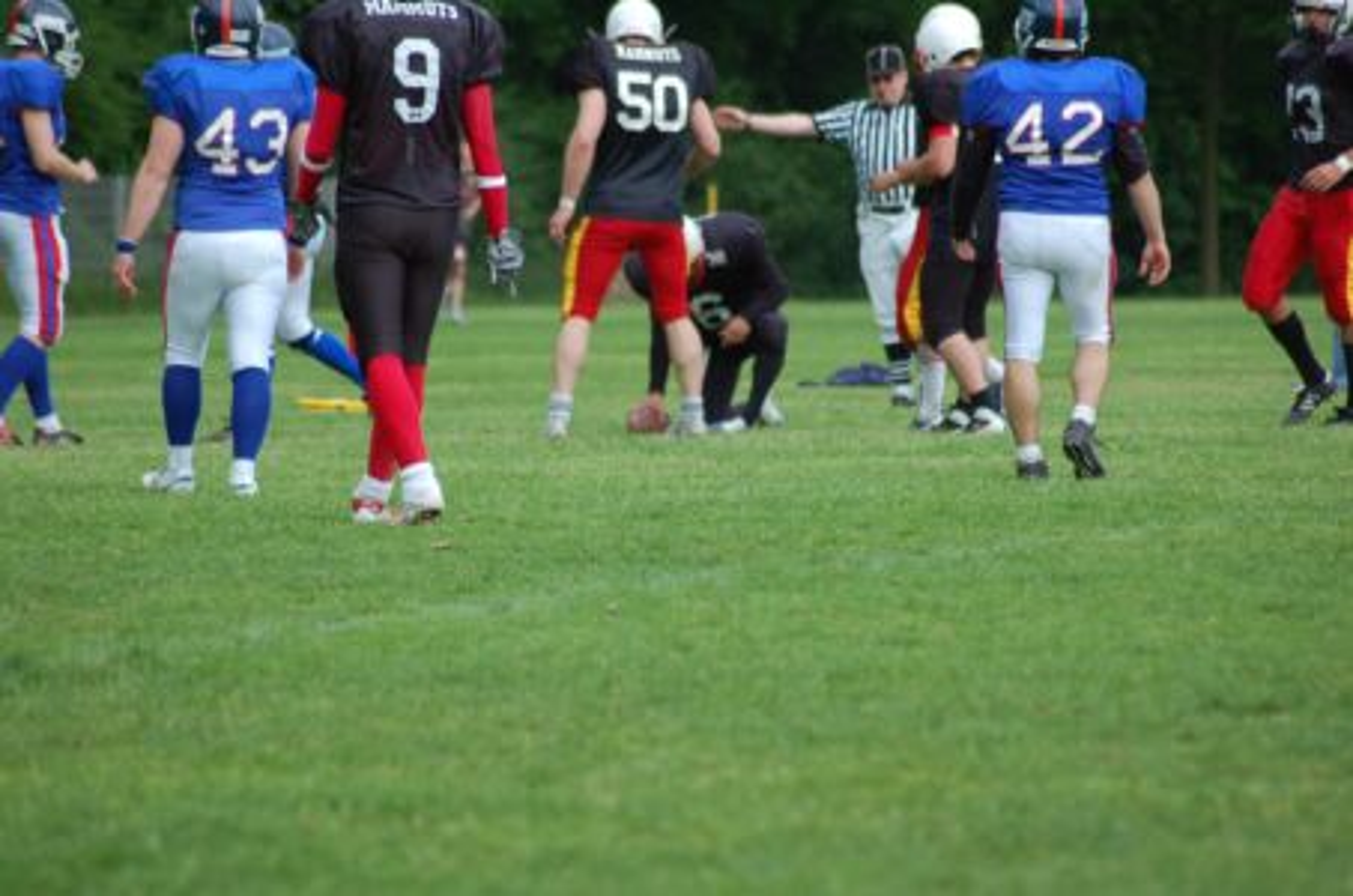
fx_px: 10970
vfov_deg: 4.7
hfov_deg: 7.1
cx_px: 676
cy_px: 448
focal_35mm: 292
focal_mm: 195
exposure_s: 1/1000
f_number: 5
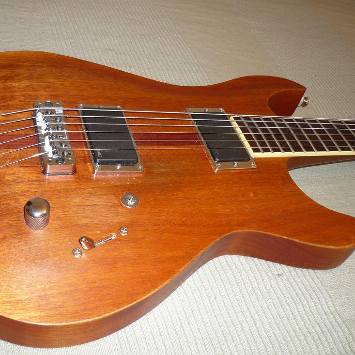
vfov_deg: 42.8
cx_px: 141
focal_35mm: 39
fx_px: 453
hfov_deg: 42.6
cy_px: 178
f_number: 2.8
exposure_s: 1/30
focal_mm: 5.5
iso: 100
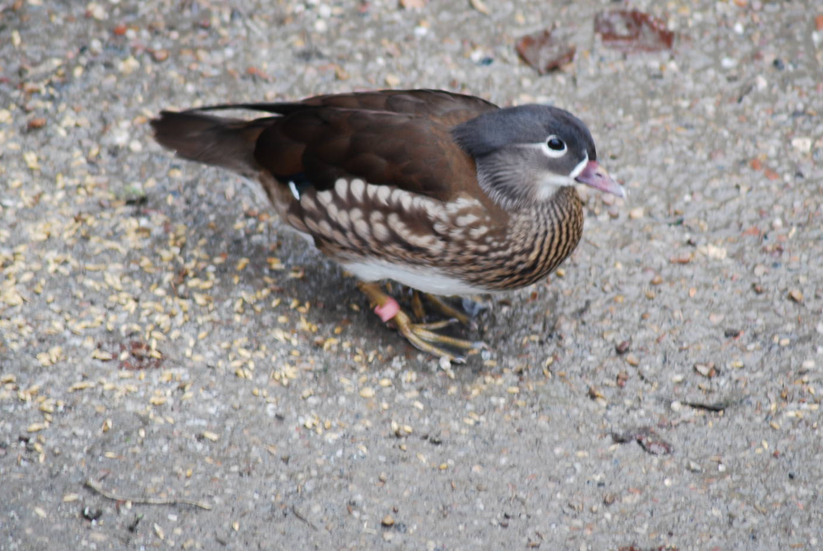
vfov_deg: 2.7
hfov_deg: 4.0
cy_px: 260
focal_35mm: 517
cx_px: 441
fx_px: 11831
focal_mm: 300
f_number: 5.6
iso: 200
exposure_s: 1/15
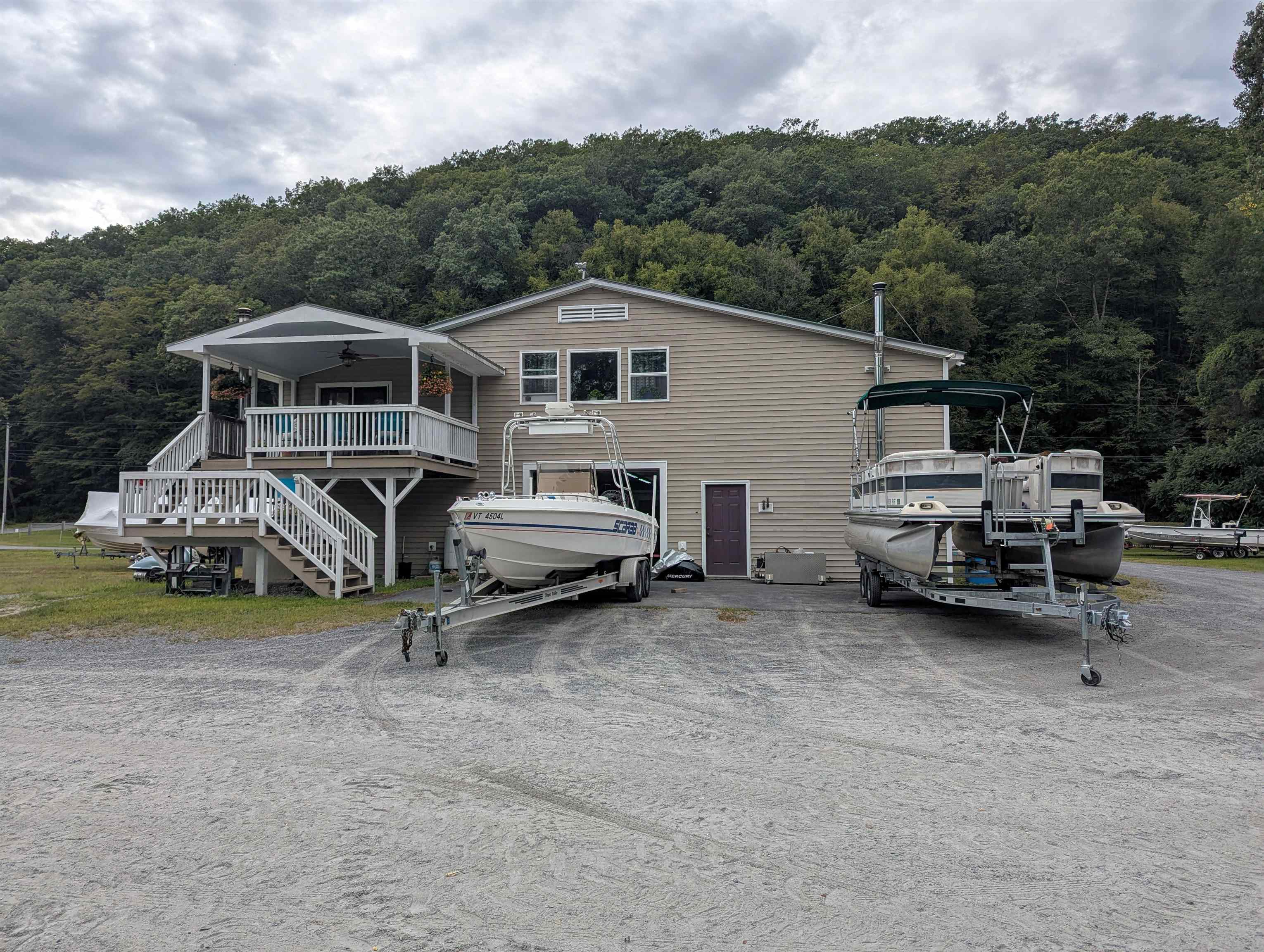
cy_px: 476
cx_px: 632
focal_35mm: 24
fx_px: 878
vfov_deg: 56.9
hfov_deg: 71.5
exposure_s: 1/3333
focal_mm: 6.81
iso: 47
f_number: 1.85
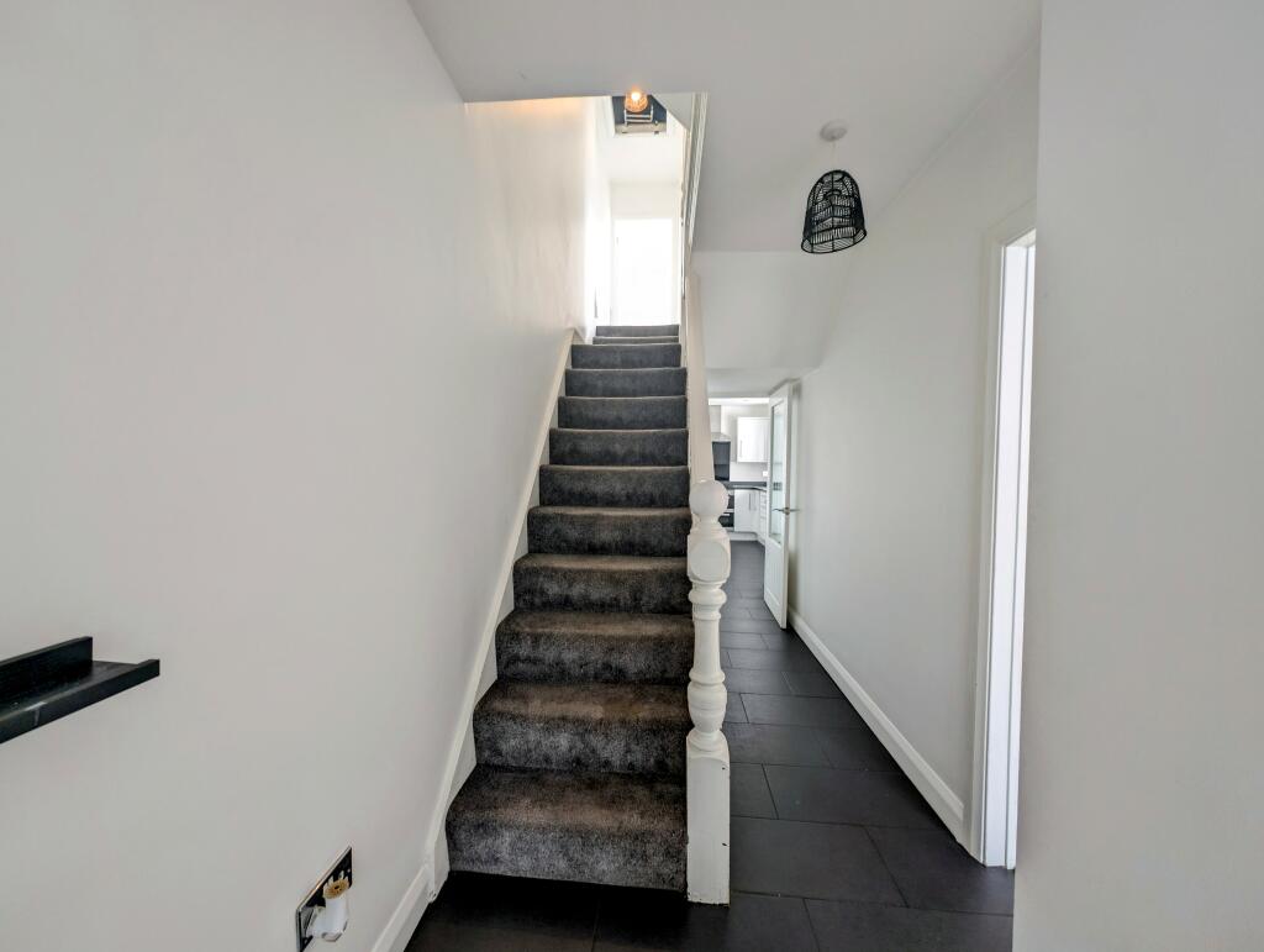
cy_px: 476
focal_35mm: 12
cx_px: 632
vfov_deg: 94.6
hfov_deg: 110.5
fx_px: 439
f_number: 1.95
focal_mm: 2.23
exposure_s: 1/15
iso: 71
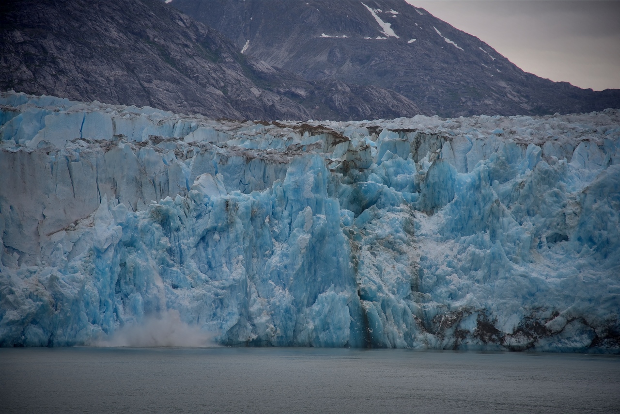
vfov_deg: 11.4
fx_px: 2067
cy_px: 207
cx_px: 310
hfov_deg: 17.1
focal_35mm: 120
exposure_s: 1/250
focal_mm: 120
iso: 160
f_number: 4
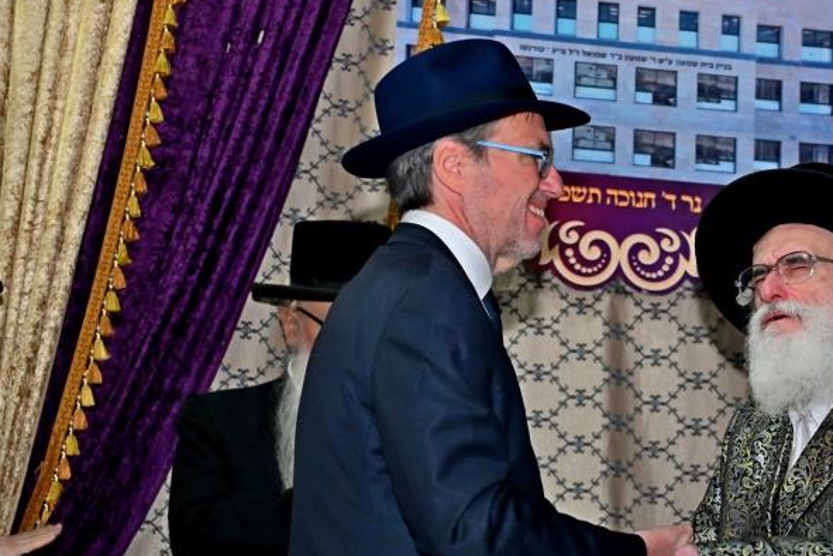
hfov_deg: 20.8
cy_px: 396
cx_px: 644
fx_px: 2244
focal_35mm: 97
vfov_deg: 14.1
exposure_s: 1/200
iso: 1000
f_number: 4
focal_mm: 56
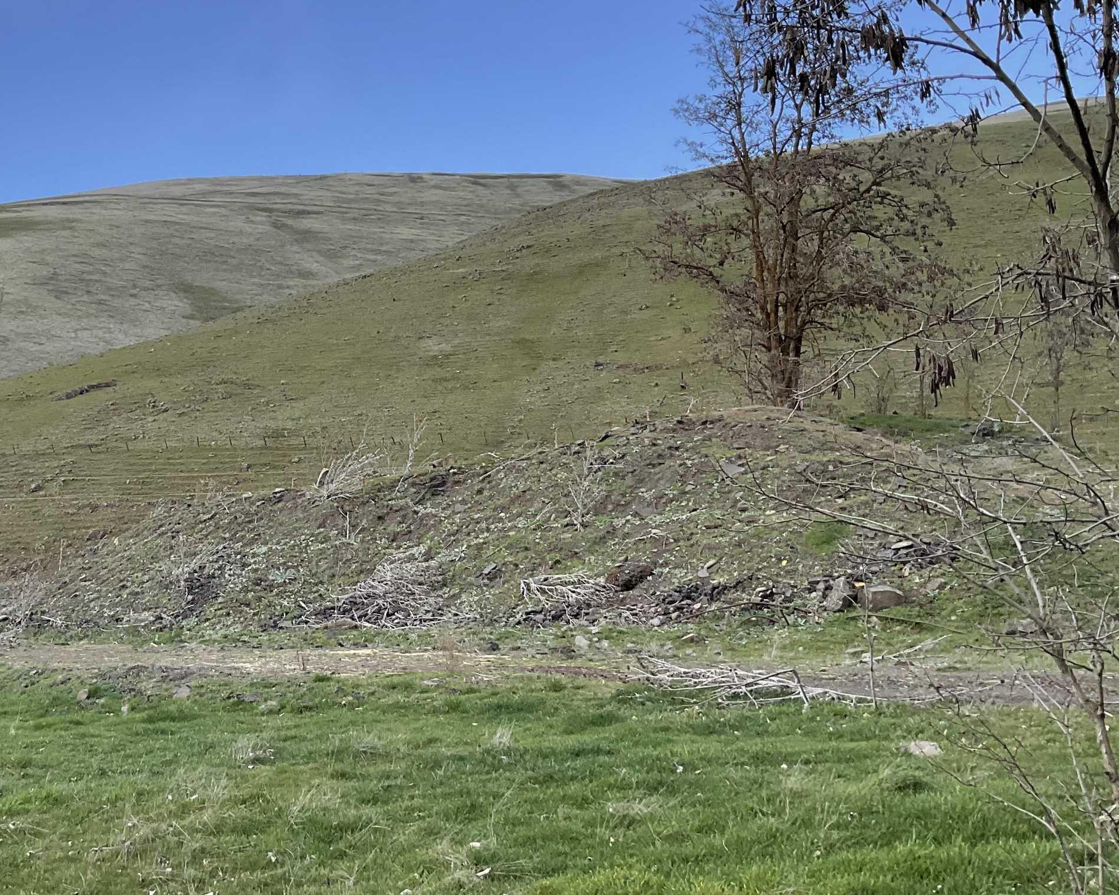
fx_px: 1523
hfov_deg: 39.2
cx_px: 274
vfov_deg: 32.7
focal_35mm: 46
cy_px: 387
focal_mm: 3
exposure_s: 1/855
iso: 16
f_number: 1.8
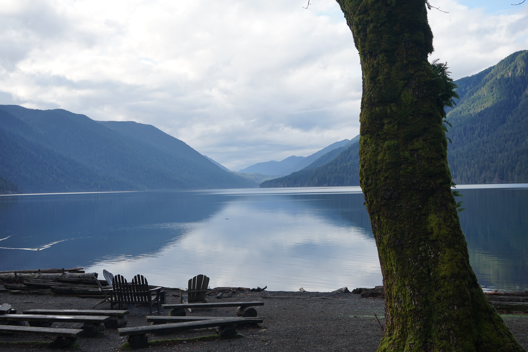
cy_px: 176
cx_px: 264
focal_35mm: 42
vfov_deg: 31.9
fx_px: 616
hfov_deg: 46.4
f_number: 7.1
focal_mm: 42
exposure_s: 1/100
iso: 100
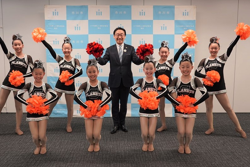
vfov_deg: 39.9
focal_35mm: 33
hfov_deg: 57.2
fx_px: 229
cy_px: 79
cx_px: 117
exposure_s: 1/160
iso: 1000
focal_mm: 29
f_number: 4
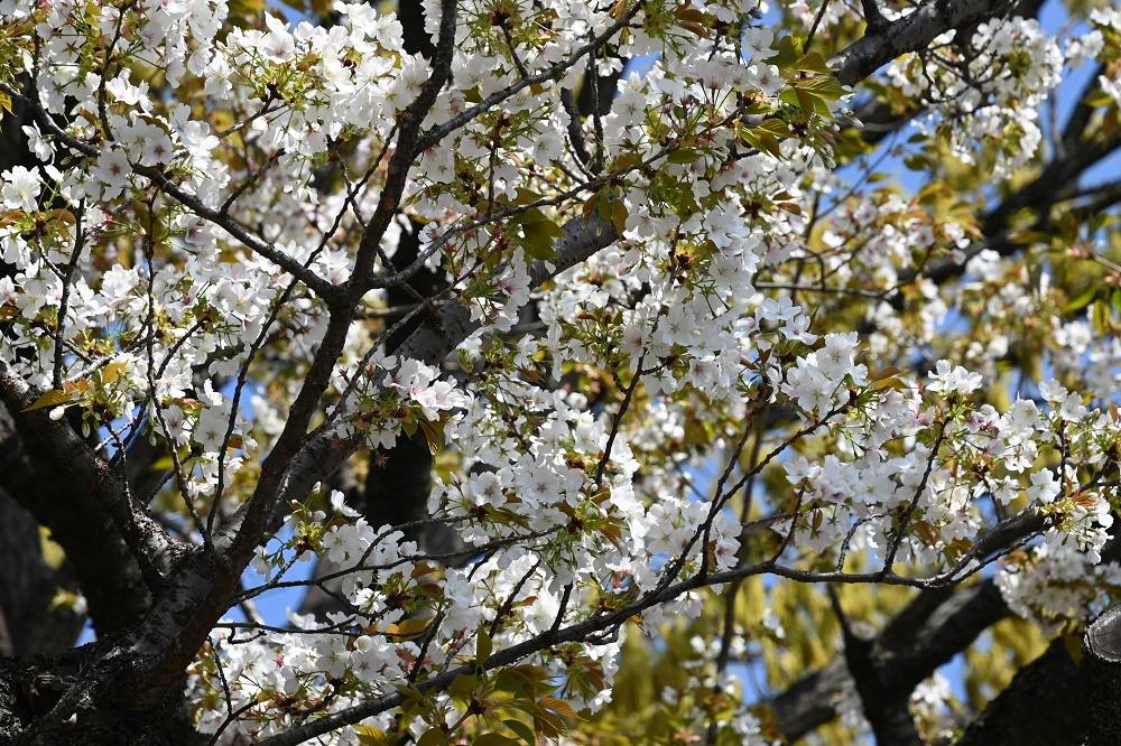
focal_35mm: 120
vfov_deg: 11.4
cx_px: 560
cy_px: 373
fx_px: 3735
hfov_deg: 17.1
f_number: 6.3
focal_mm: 80
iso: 100
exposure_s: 1/320
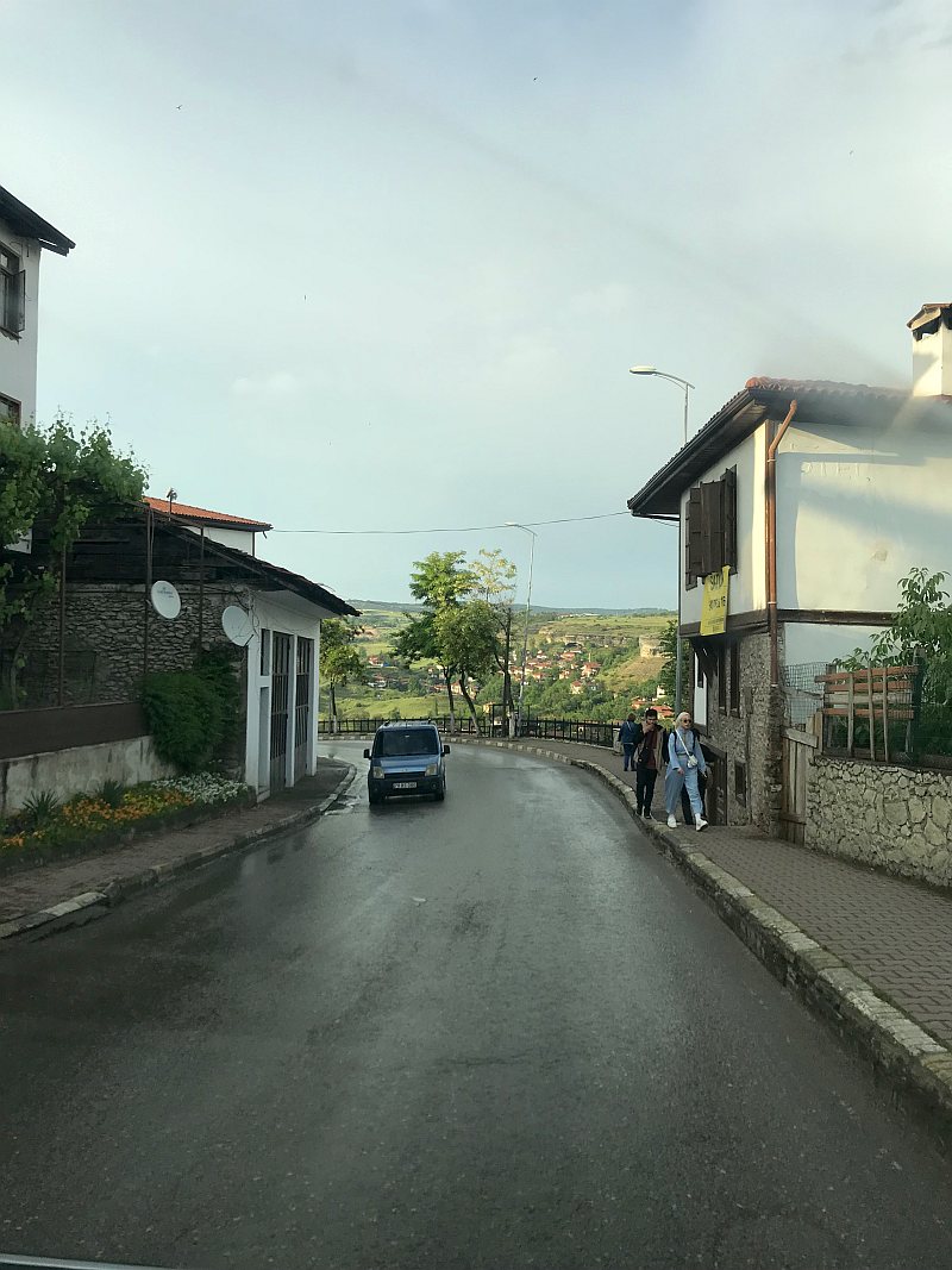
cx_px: 476
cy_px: 635
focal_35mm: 28
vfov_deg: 63.4
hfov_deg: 49.7
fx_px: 1027
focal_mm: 3.99
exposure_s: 1/754
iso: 20
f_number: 1.8
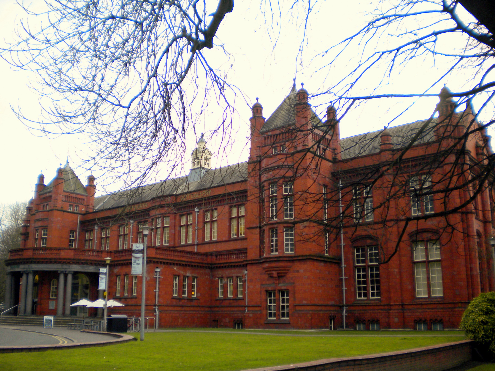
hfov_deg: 52.6
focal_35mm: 35
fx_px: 500
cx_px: 248
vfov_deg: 40.7
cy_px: 186
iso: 80
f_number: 3.1
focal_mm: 6.3
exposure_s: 1/168
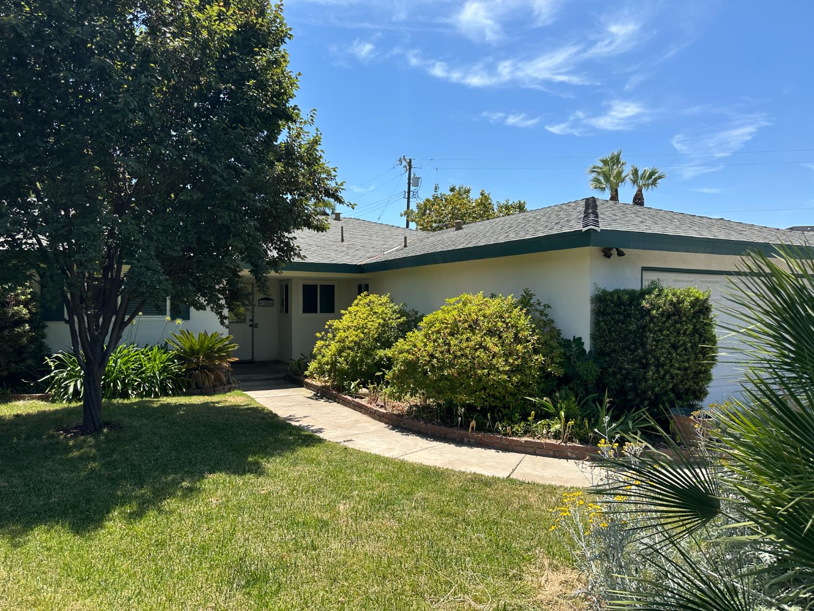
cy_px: 306
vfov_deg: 56.8
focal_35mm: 24
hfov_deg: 71.6
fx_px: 564
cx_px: 407
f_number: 1.78
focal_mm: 6.86
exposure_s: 1/3356
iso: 80
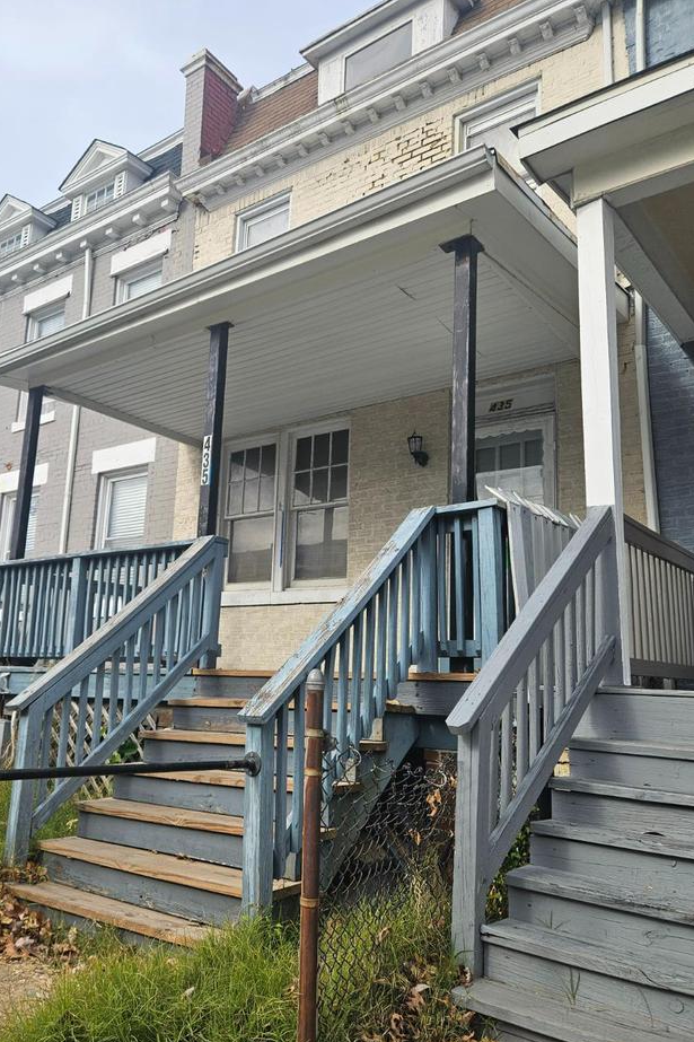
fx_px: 810
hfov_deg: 46.1
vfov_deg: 65.4
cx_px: 270
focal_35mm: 28
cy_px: 554
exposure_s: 1/1681
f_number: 1.8
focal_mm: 5.4
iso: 32
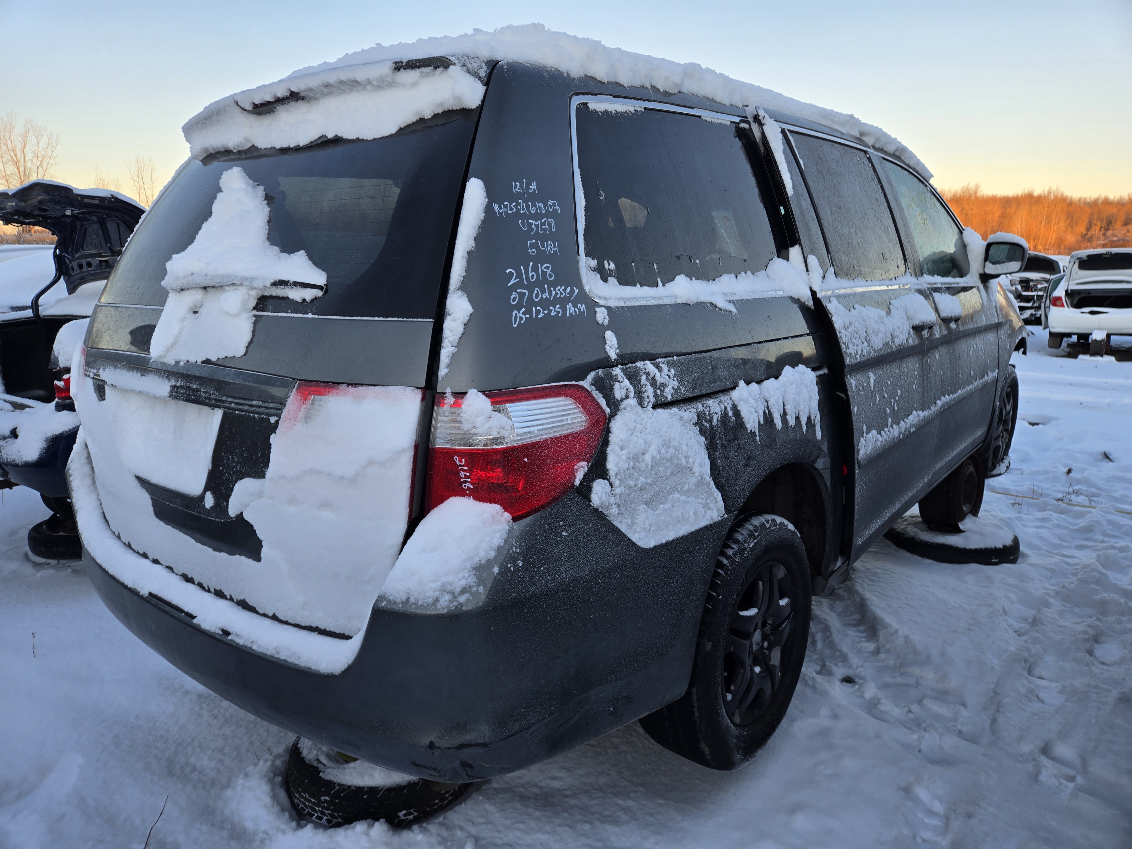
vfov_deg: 58.9
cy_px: 424
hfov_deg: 73.9
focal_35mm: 23
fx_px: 752
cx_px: 566
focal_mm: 5.4
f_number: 1.8
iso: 25
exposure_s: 1/180
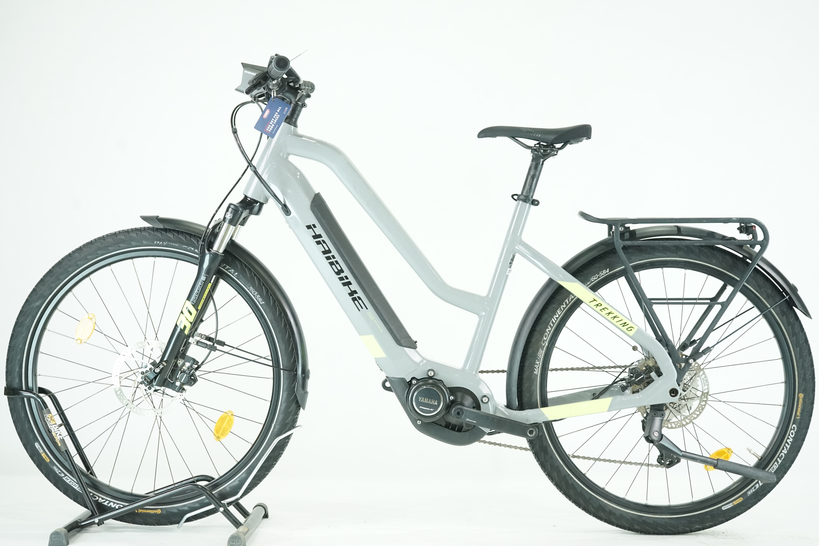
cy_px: 273
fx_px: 1342
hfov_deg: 33.9
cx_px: 410
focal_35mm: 59
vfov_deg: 23.0
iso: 3200
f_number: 5.6
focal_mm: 59
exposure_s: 1/200
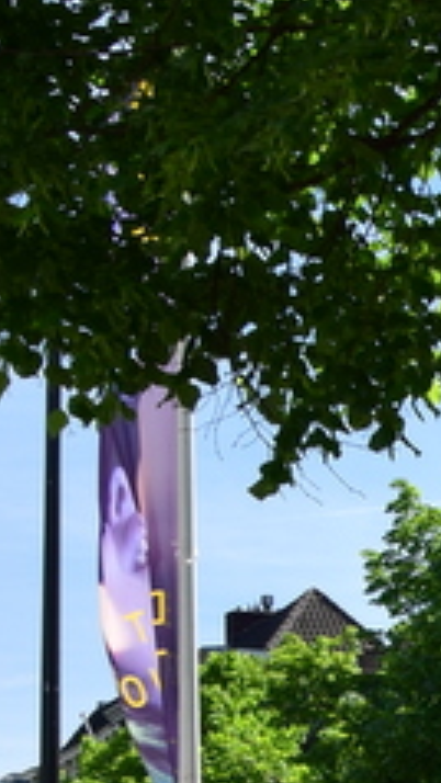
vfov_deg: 22.4
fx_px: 1974
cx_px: 1264
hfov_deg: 10.0
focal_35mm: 95
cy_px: 515
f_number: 9
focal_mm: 18
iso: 125
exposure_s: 1/100
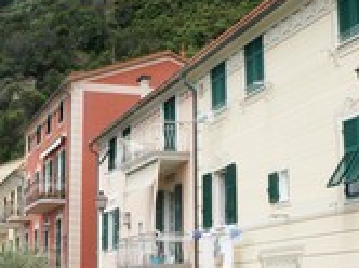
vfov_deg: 20.3
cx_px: 117
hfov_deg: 26.9
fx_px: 746
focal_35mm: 72
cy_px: 173
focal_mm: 18
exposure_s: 1/250
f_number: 11
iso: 320
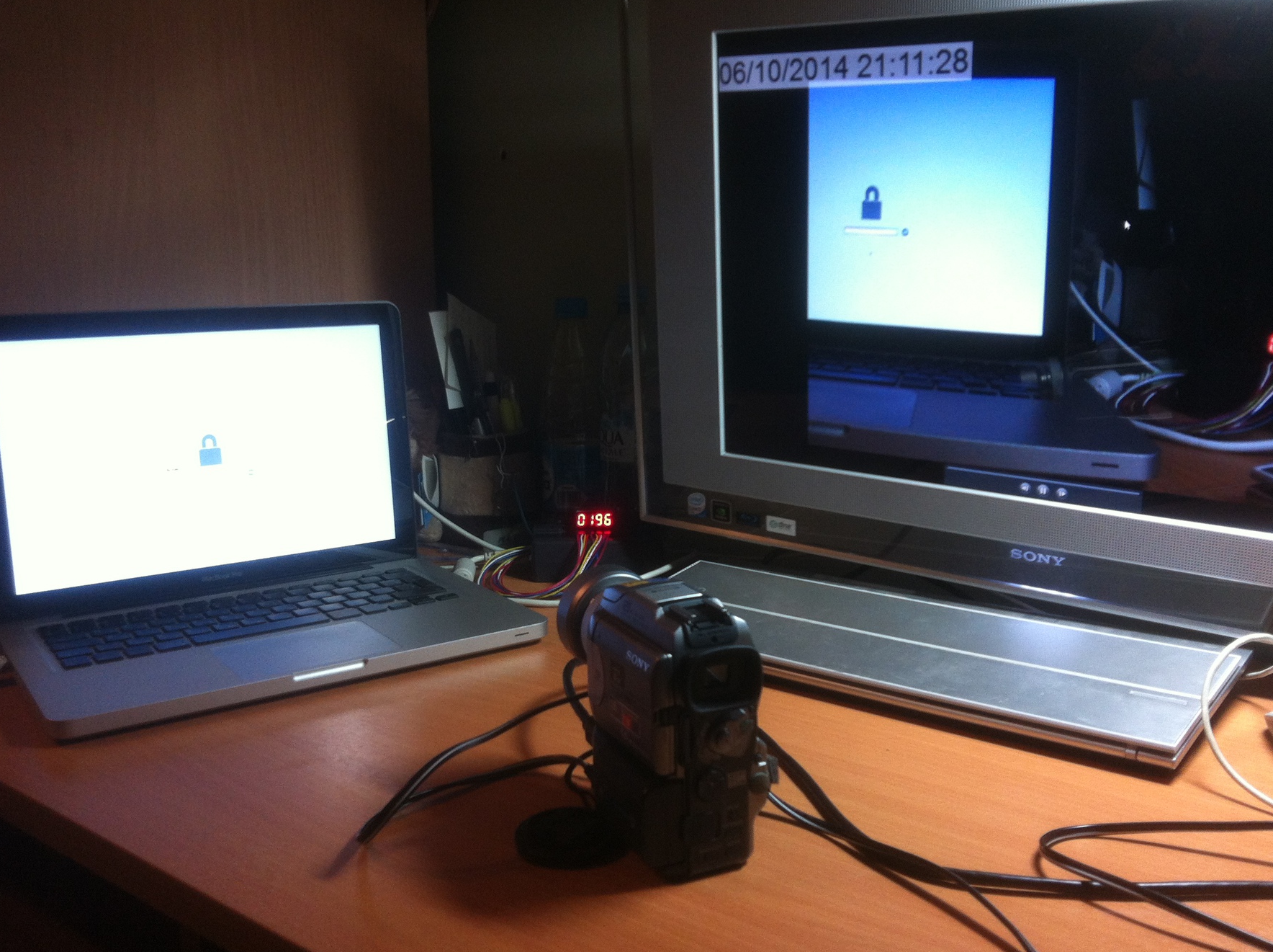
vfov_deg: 37.6
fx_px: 1396
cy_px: 450
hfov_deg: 49.0
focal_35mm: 38
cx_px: 637
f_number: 2.8
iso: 125
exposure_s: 1/15
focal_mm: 3.85
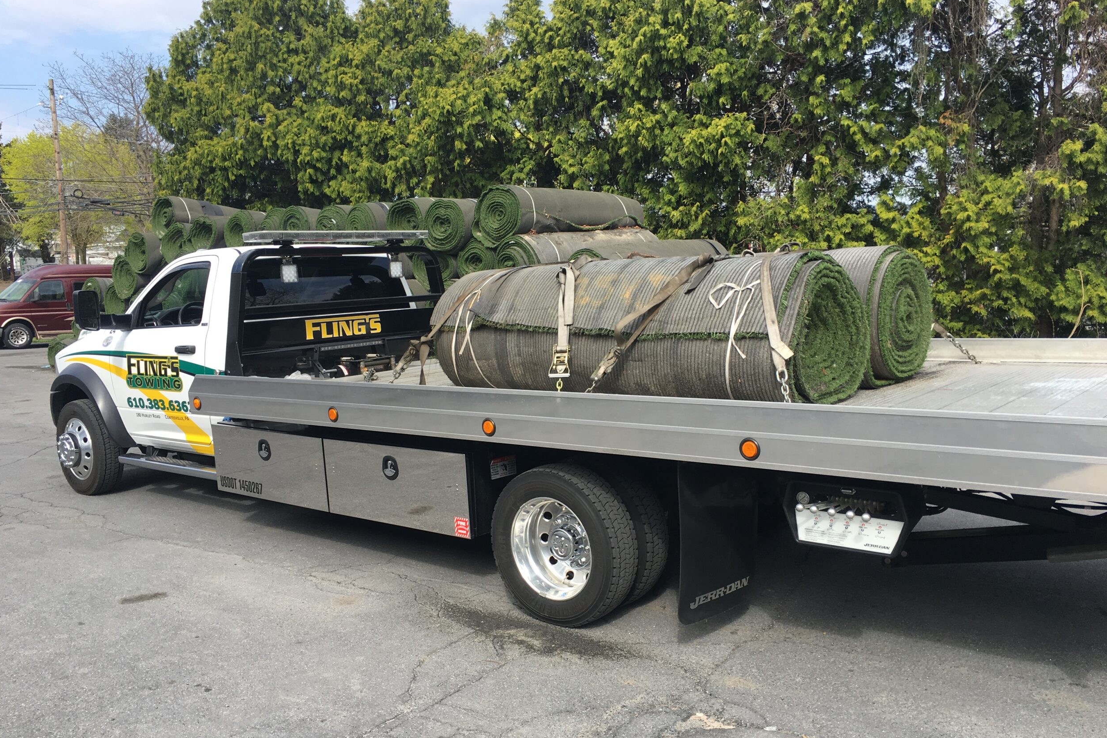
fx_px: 953
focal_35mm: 31
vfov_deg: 42.3
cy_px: 406
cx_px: 560
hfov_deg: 60.3
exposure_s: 1/674
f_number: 2.2
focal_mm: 4.15
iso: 25
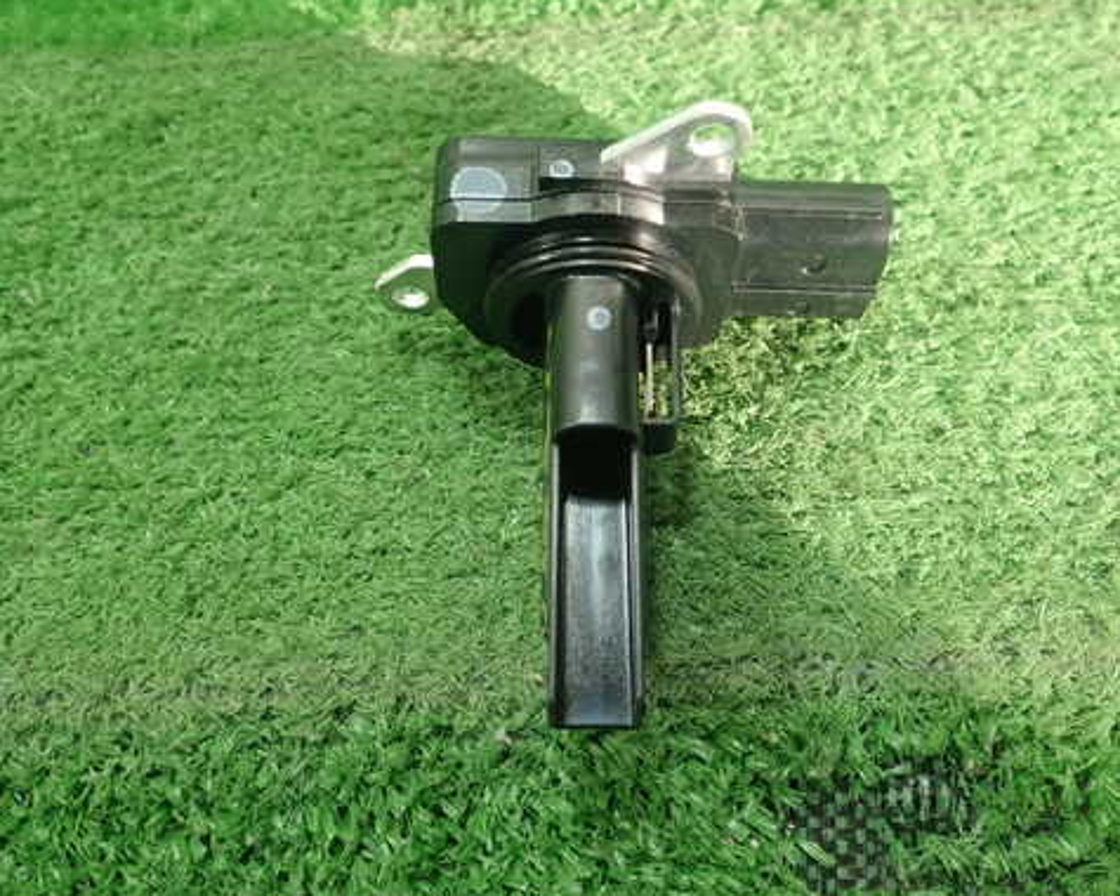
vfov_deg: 40.1
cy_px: 431
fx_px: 1226
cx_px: 589
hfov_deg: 49.1
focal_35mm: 37
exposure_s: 1/125
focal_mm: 5.5
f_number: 2.3
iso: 250
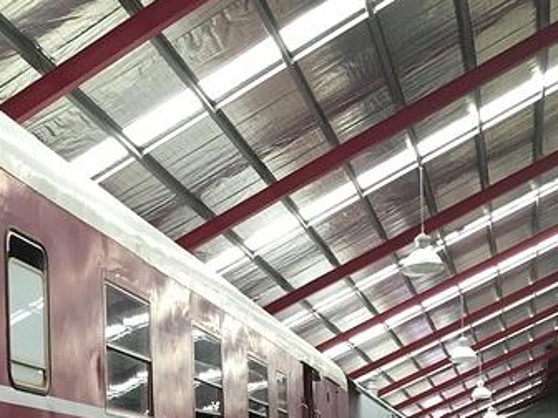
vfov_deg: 20.2
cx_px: 18
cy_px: 481
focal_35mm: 69
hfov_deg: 26.8
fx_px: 1112
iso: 80
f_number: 2.2
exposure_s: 1/30
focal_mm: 4.15
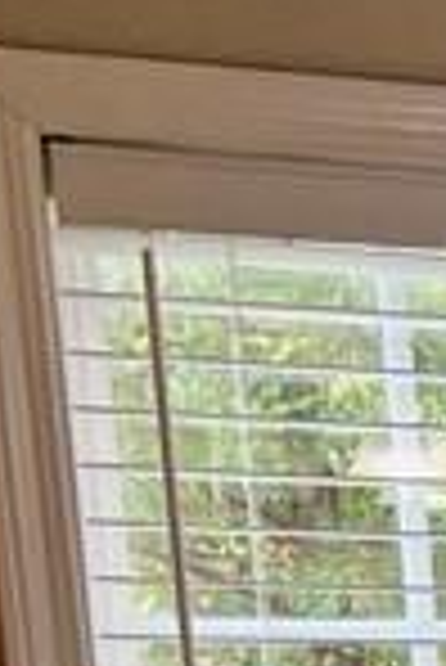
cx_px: 2023
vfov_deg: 10.2
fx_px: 3467
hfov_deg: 5.8
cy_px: 1310
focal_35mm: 187
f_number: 1.5
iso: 64
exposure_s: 1/121
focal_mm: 5.7
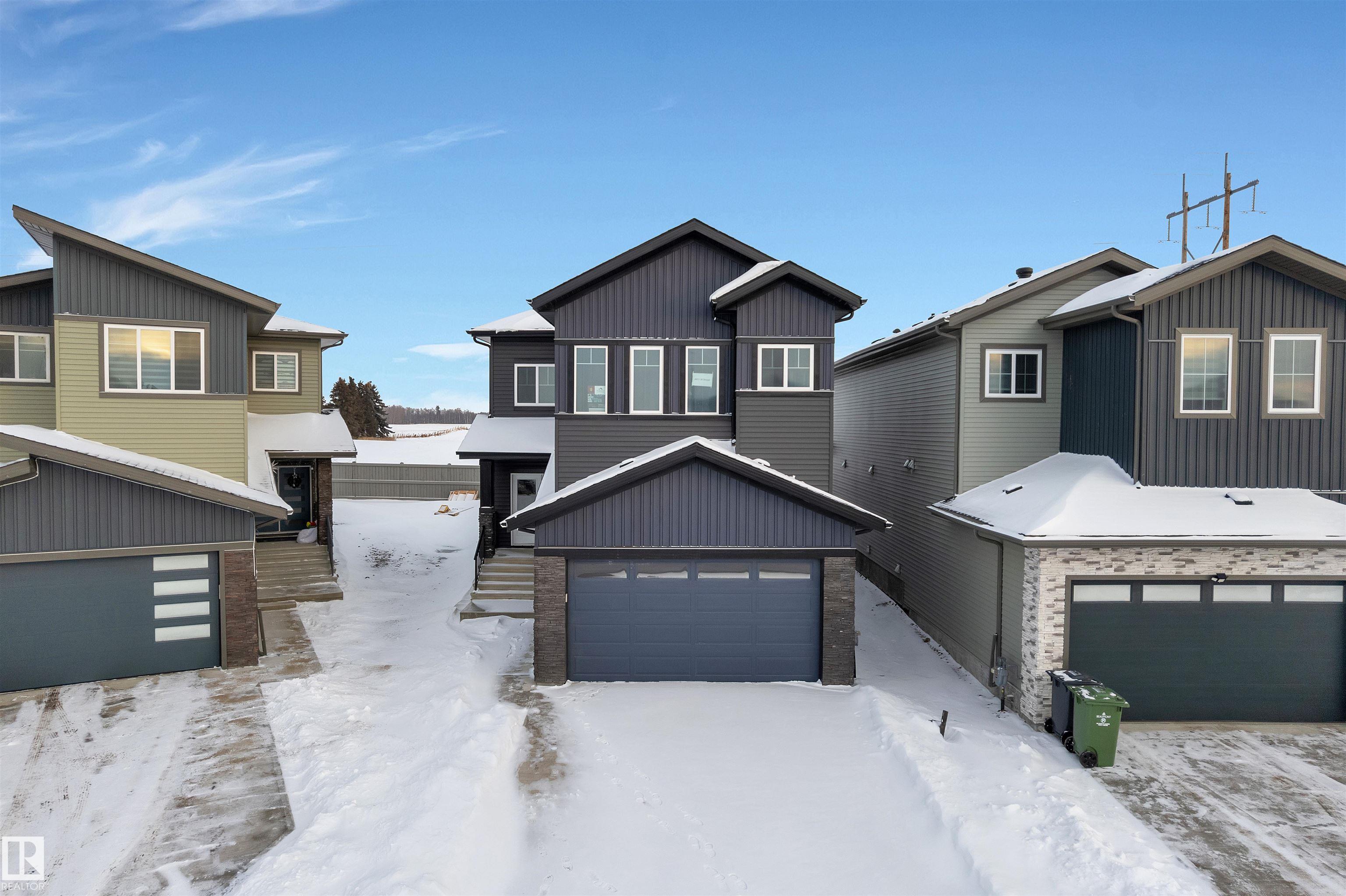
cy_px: 448
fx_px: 822
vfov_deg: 57.2
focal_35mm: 22
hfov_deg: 78.6
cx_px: 673
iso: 100
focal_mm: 8.38
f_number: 2.4
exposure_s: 1/500
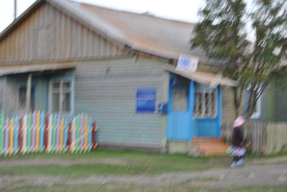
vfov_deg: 16.6
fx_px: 658
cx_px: 144
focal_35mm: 82
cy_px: 96
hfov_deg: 24.6
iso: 200
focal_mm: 55
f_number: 5.6
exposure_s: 1/40
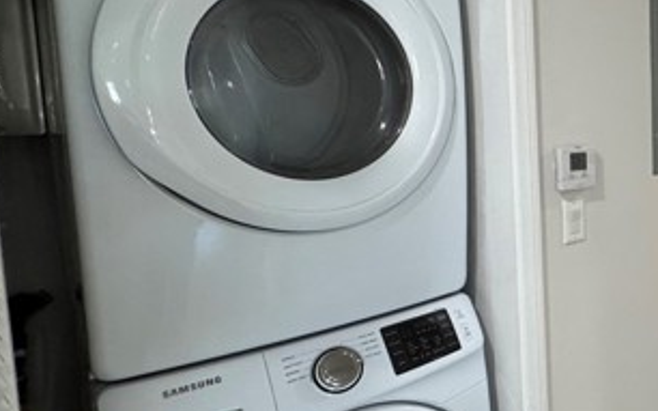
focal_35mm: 31
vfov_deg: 40.4
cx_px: 658
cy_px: 166
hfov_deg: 49.8
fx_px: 556
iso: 320
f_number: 2.2
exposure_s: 1/120
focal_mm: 2.22
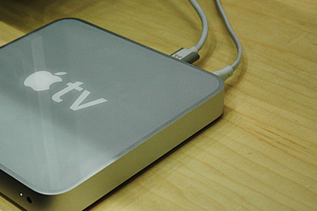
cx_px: 85
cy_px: 92
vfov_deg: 15.0
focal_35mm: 91
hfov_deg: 22.2
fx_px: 801
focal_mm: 40
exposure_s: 1/80
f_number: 4.5
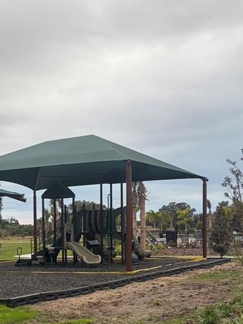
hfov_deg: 23.3
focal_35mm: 60
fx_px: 562
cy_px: 262
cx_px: -5
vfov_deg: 31.3
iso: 64
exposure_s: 1/122
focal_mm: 5.96
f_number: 1.6
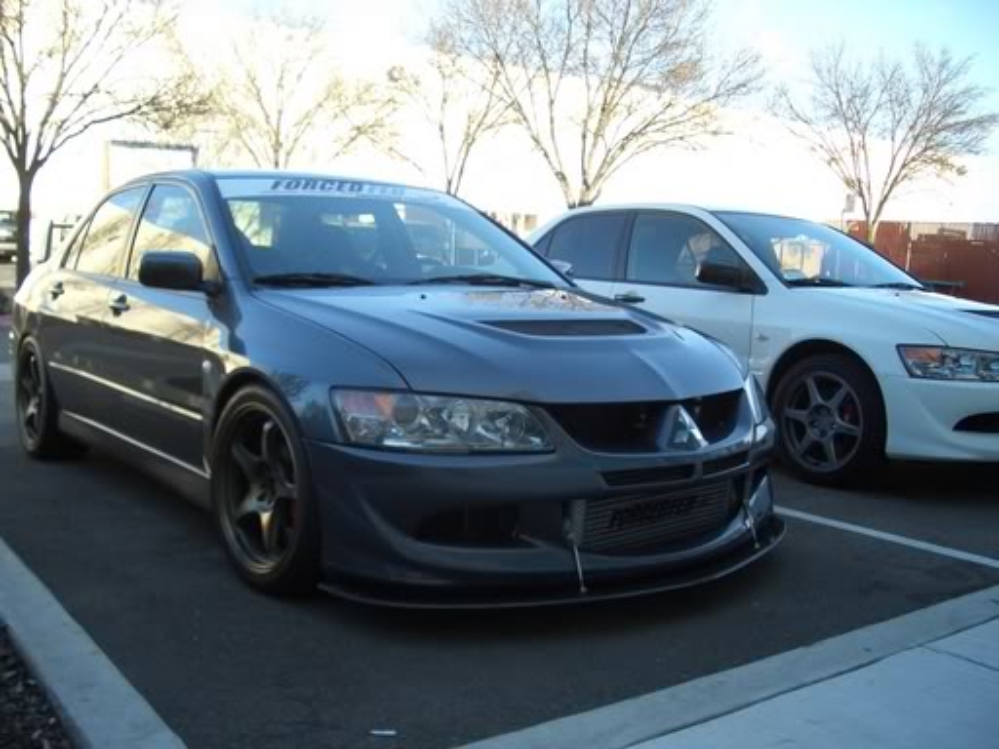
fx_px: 1010
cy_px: 374
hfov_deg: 52.6
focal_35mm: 35
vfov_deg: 40.7
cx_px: 500
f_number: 2.6
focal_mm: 5.8
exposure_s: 1/320
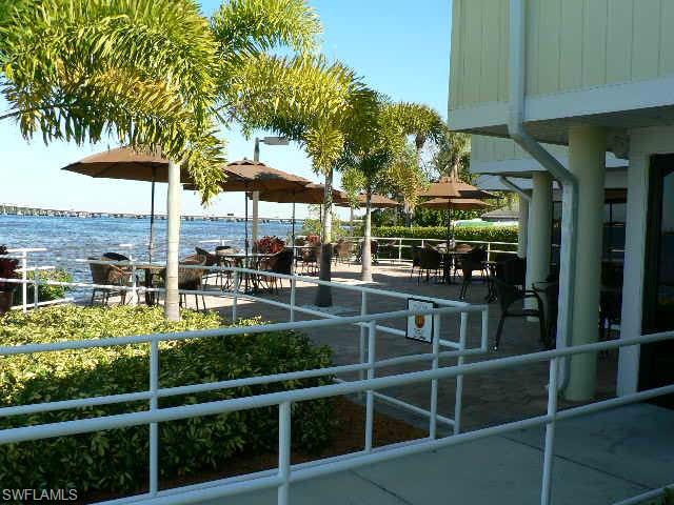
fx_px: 701
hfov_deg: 51.4
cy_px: 252
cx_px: 337
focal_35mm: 36
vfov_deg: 39.7
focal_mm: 6
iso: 80
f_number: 4
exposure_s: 1/320
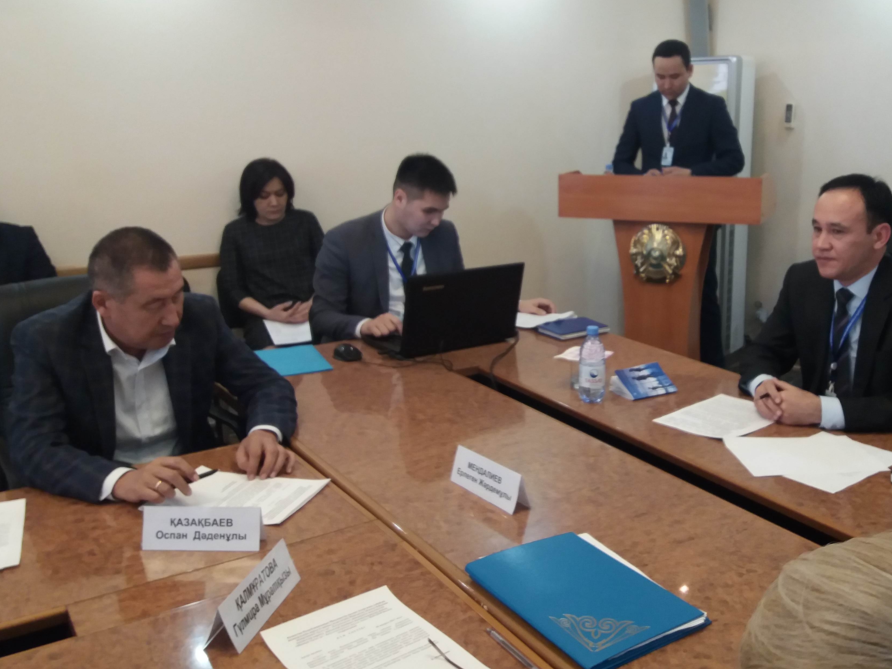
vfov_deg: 40.6
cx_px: 535
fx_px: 902
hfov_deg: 52.3
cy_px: 274
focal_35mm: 35
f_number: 1.9
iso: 125
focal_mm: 3.7
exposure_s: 1/33
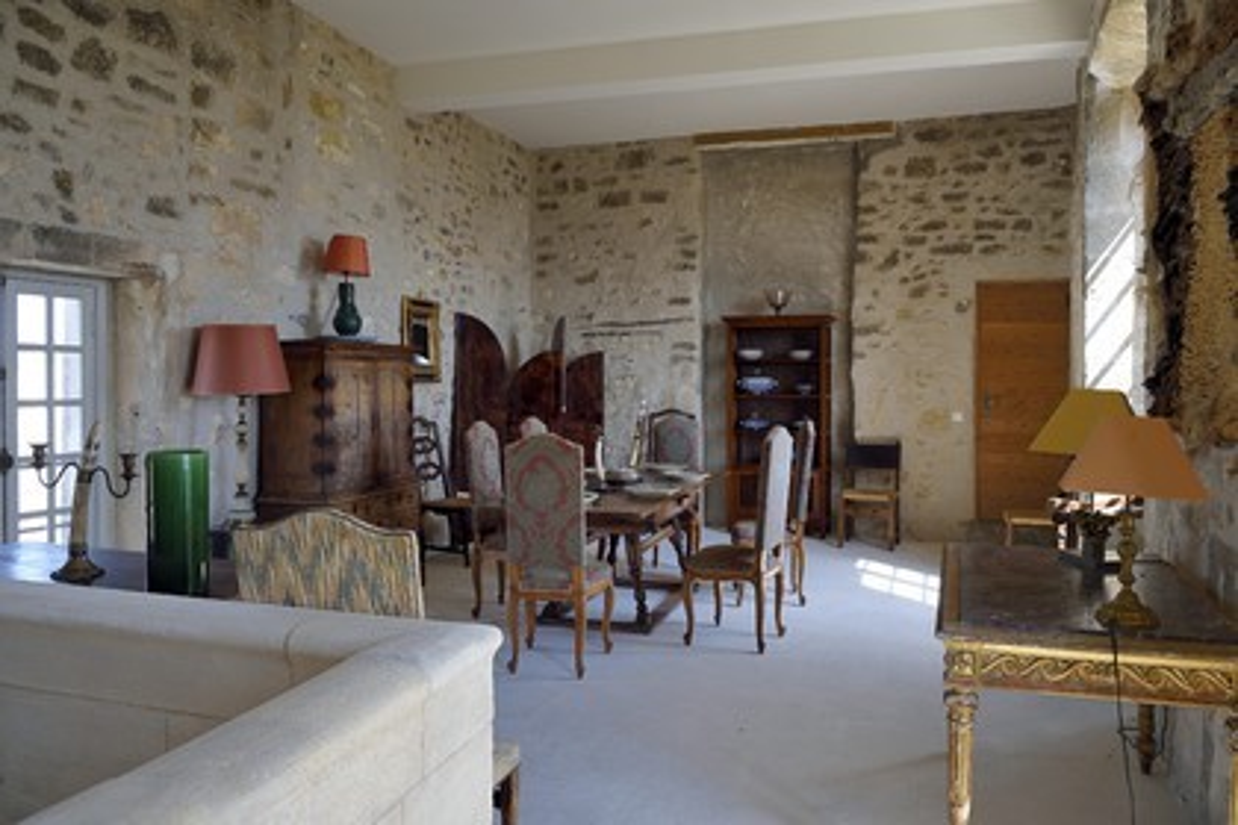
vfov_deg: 53.1
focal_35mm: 24
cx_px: 619
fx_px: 825
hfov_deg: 73.7
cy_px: 412
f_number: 7.1
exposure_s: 1/50
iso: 200
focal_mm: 24
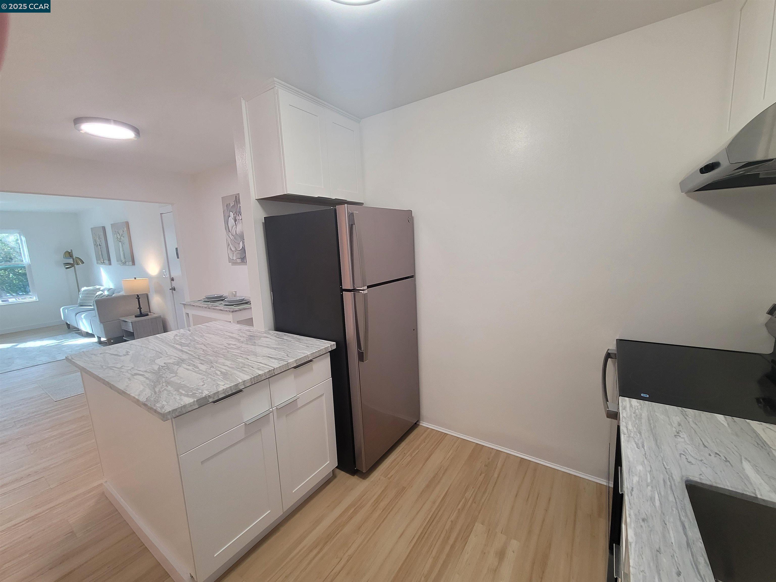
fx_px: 291
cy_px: 291
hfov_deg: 106.2
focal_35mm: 13
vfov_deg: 89.9
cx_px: 388
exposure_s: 1/60
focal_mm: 2.2
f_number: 2.2
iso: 160
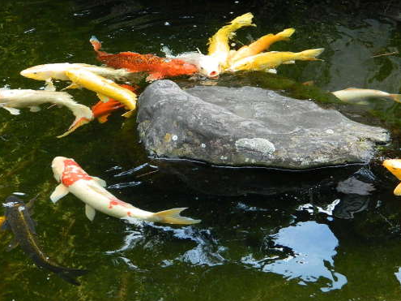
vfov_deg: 14.2
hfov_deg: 18.9
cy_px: 151
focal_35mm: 104
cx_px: 200
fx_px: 1204
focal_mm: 18.6
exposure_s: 1/400
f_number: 4.5
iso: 400
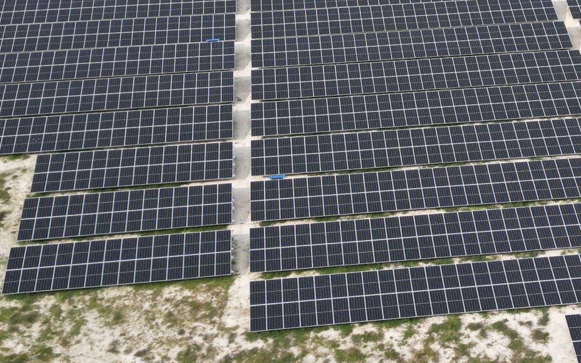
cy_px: 90
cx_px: 426
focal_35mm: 74
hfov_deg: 27.5
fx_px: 1172
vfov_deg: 17.5
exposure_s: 1/2000
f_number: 1.7
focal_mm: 6.72
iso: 140
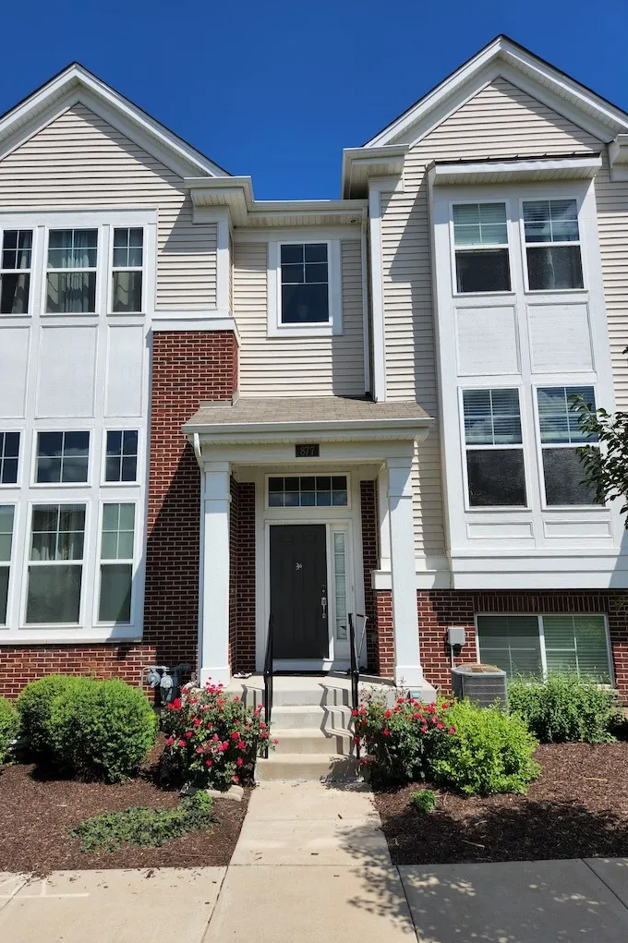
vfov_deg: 73.8
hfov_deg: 53.1
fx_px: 628
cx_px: 295
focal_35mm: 24
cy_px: 472
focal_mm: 5.4
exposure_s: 1/2134
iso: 20
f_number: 1.8
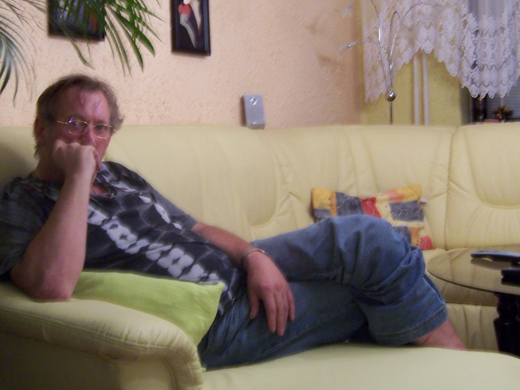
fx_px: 706
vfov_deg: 30.6
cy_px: 124
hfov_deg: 40.4
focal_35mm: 47
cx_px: 252
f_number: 3.4
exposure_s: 1/8
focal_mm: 5.5
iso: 140
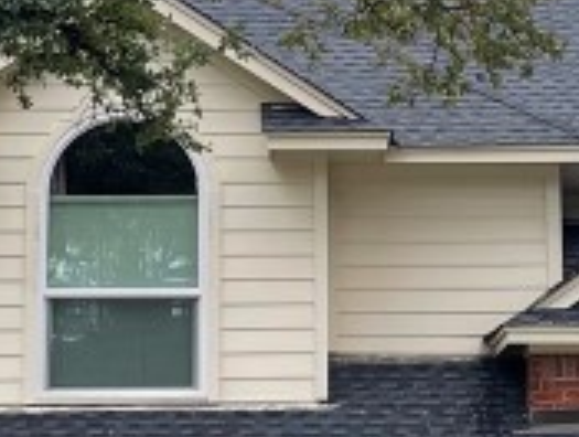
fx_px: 2447
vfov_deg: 10.2
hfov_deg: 13.4
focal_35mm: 146
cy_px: 172
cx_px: 493
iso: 32
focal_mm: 5.1
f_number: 1.6
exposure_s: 1/167
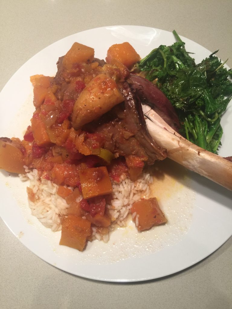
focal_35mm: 29
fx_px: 259
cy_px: 154
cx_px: 116
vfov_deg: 61.7
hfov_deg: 48.2
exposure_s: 1/15
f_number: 2.2
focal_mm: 4.15
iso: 40
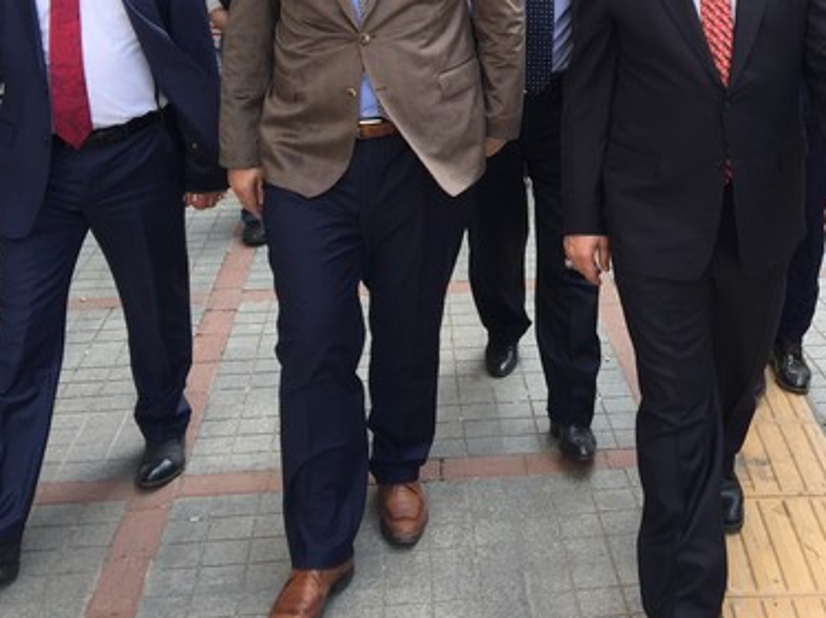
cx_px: 607
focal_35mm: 52
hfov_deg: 36.1
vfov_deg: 27.1
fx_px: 1240
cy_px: 75
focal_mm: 4.15
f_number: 2.2
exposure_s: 1/321
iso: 32
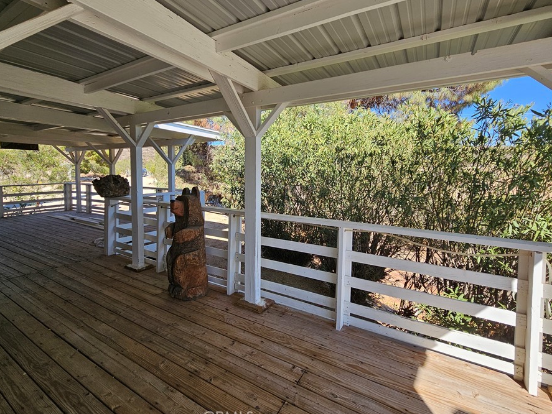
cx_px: 272
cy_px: 187
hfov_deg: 98.1
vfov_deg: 81.6
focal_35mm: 15
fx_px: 239
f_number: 2.2
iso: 50
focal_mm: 2.2
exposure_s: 1/852
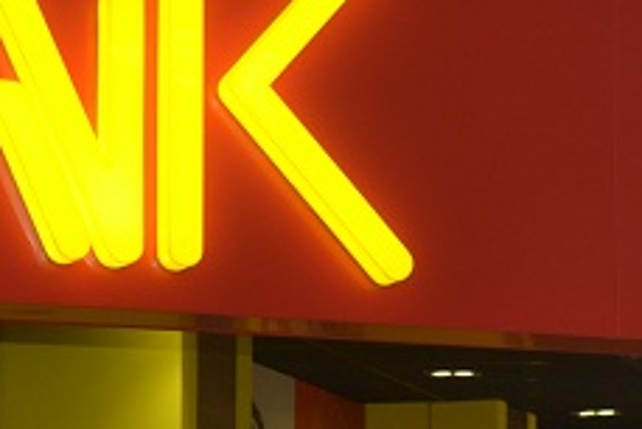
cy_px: 572
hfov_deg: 12.3
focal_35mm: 165
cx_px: 583
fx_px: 2944
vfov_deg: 8.2
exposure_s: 1/30
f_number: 4.5
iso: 220
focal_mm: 28
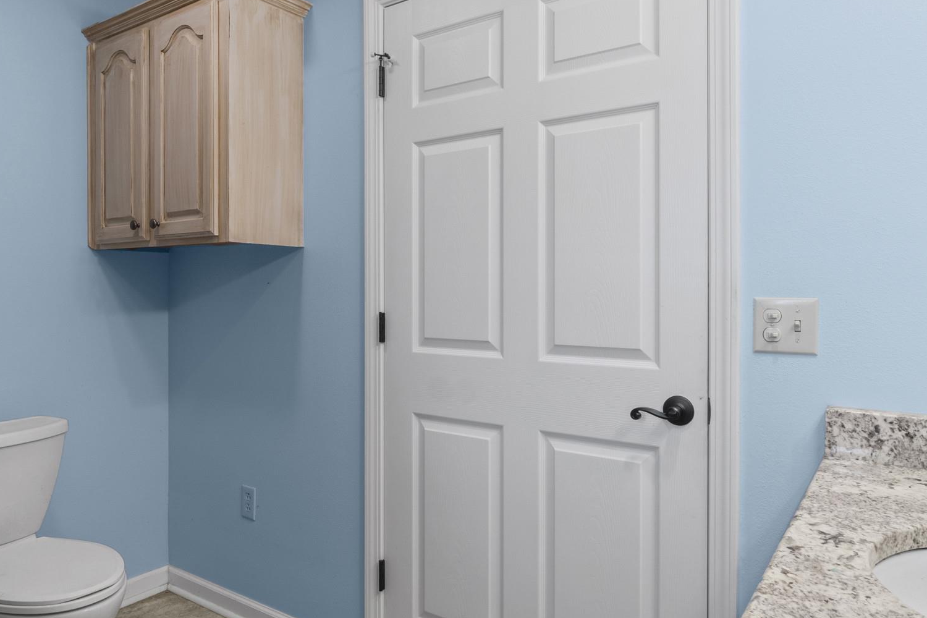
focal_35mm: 25
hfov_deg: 71.3
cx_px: 418
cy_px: 298
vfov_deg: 51.3
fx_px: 644
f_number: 9
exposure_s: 1/1.67
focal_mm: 10
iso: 200
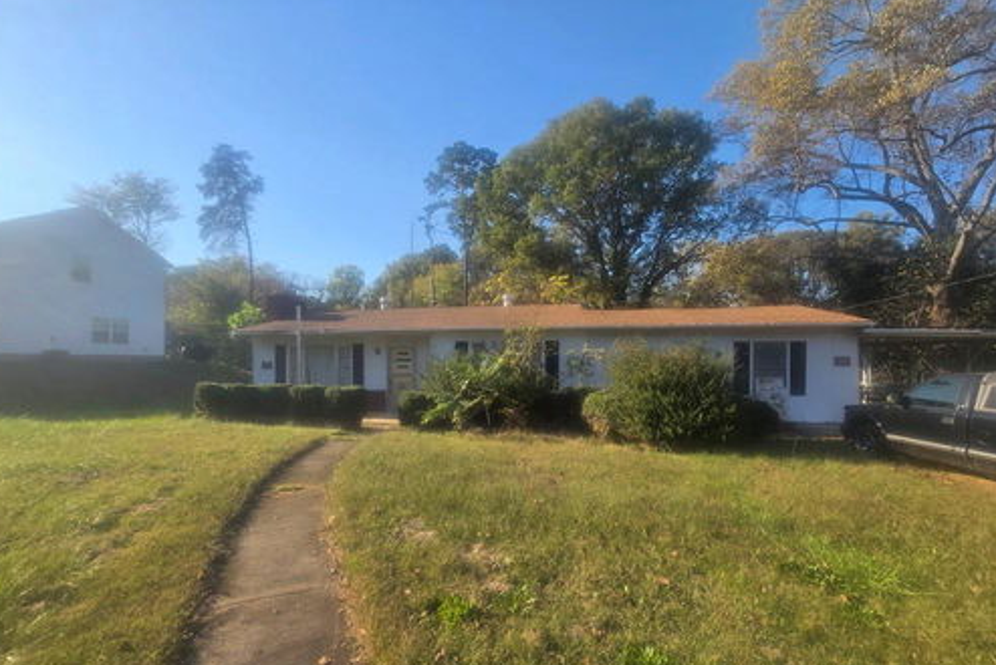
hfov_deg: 104.2
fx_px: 388
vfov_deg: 81.0
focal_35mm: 14
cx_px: 486
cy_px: 371
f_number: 2.2
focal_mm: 2.2
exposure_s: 1/1369
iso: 50
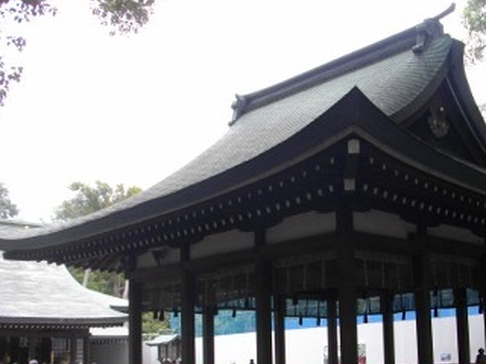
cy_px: 249
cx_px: 345
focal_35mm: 50
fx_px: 702
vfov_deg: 28.9
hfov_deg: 37.5
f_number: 2.9
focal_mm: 5.7
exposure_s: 1/200
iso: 100
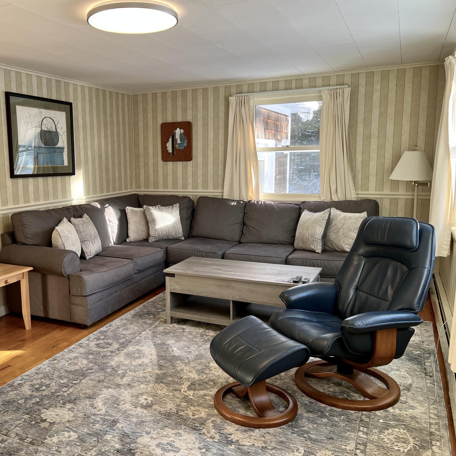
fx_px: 462
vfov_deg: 52.5
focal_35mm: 31
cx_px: 157
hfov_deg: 51.7
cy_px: 229
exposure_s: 1/121
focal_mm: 5.7
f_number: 1.5
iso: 50
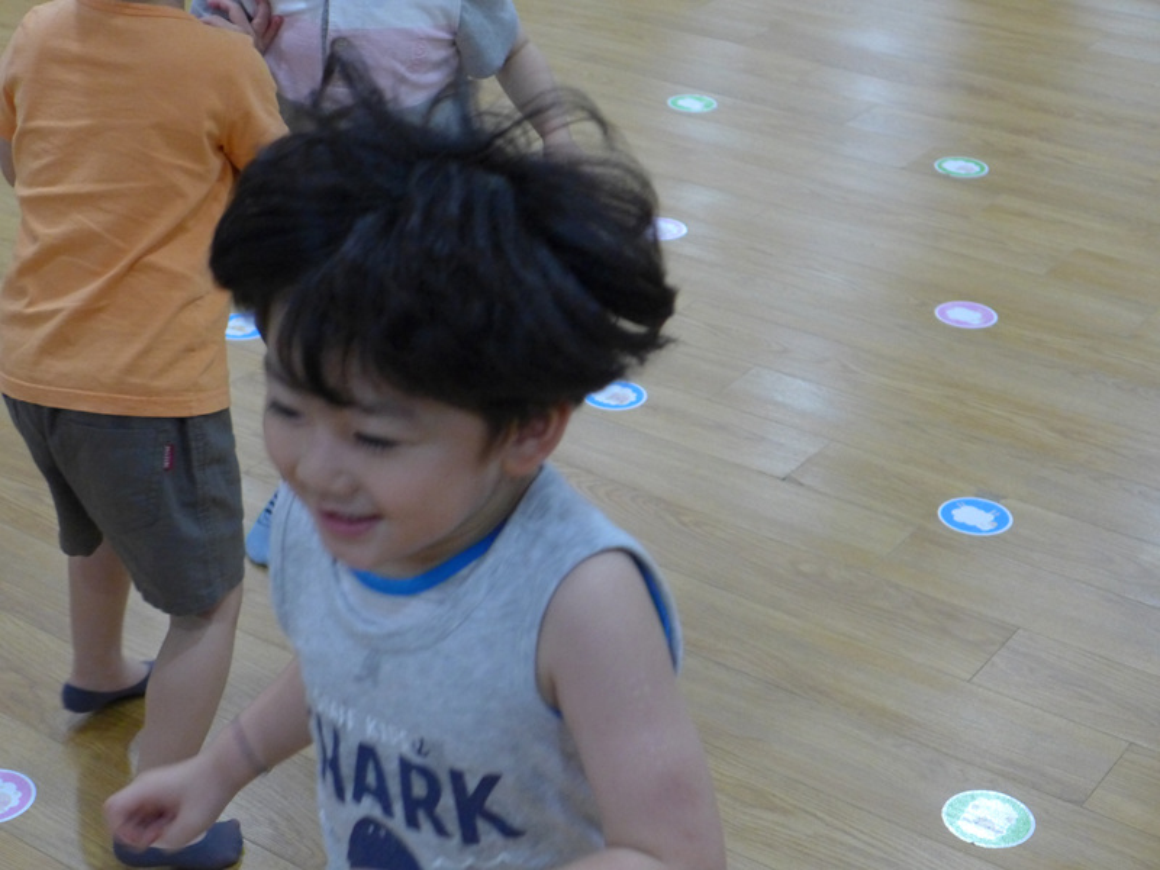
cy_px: 435
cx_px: 580
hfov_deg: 29.8
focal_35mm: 65
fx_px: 2178
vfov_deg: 22.6
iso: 800
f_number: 2
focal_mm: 12.8
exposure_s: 1/400
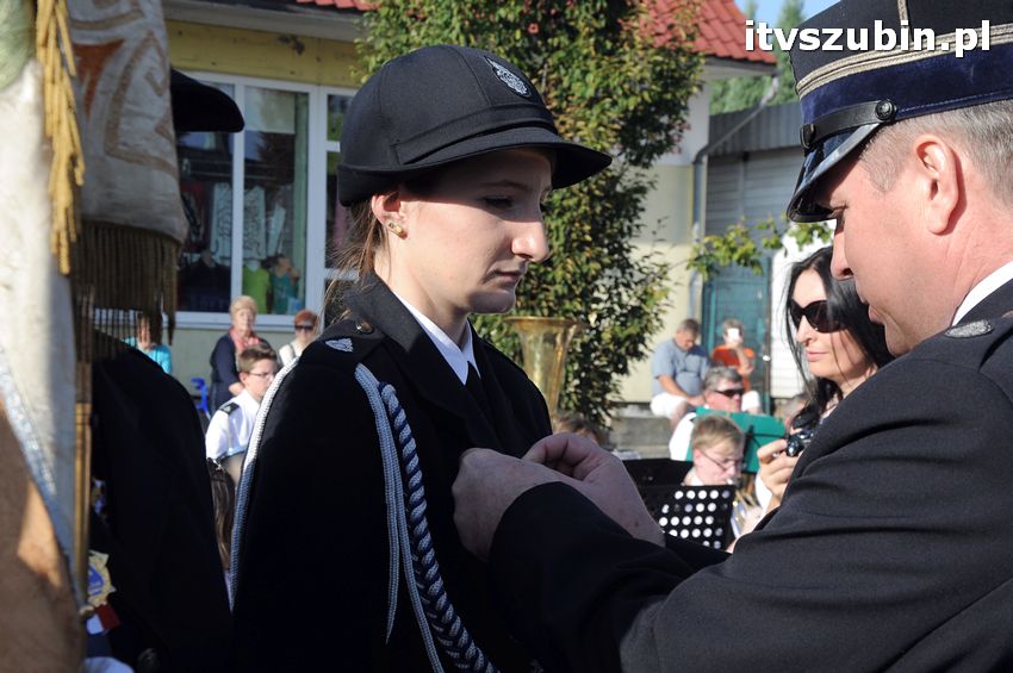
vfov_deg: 18.9
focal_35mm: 72
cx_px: 506
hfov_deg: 28.1
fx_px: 2024
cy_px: 336
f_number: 10
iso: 400
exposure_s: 1/400
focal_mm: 48
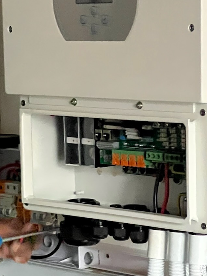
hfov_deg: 7.9
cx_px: -18
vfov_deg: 10.6
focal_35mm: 186
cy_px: 212
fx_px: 1483
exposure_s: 1/30
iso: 1250
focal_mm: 9
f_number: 2.8
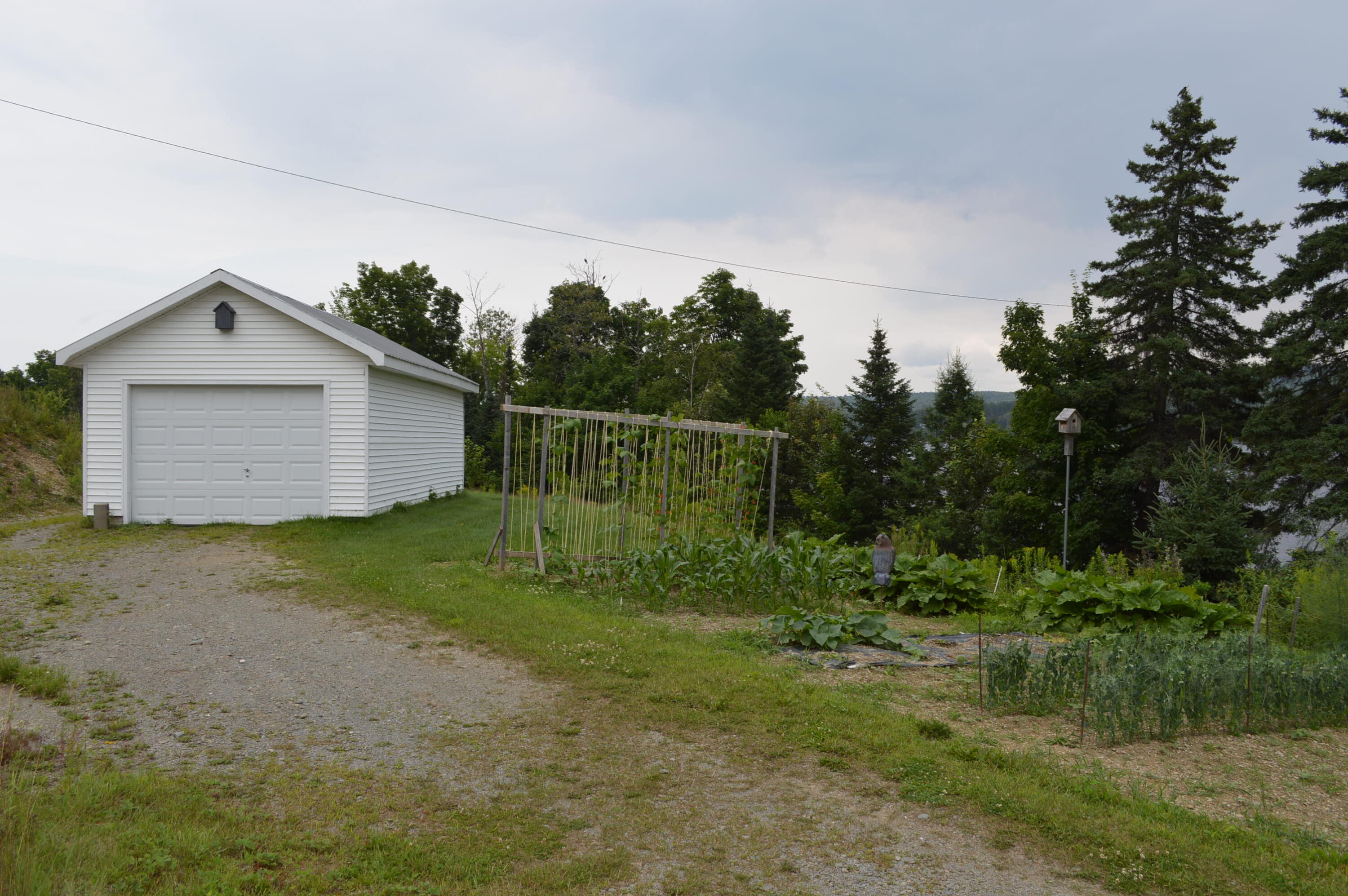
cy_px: 448
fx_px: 1234
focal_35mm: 33
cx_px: 674
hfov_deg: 57.3
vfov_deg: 39.9
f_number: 6.3
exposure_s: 1/200
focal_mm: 22
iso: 100
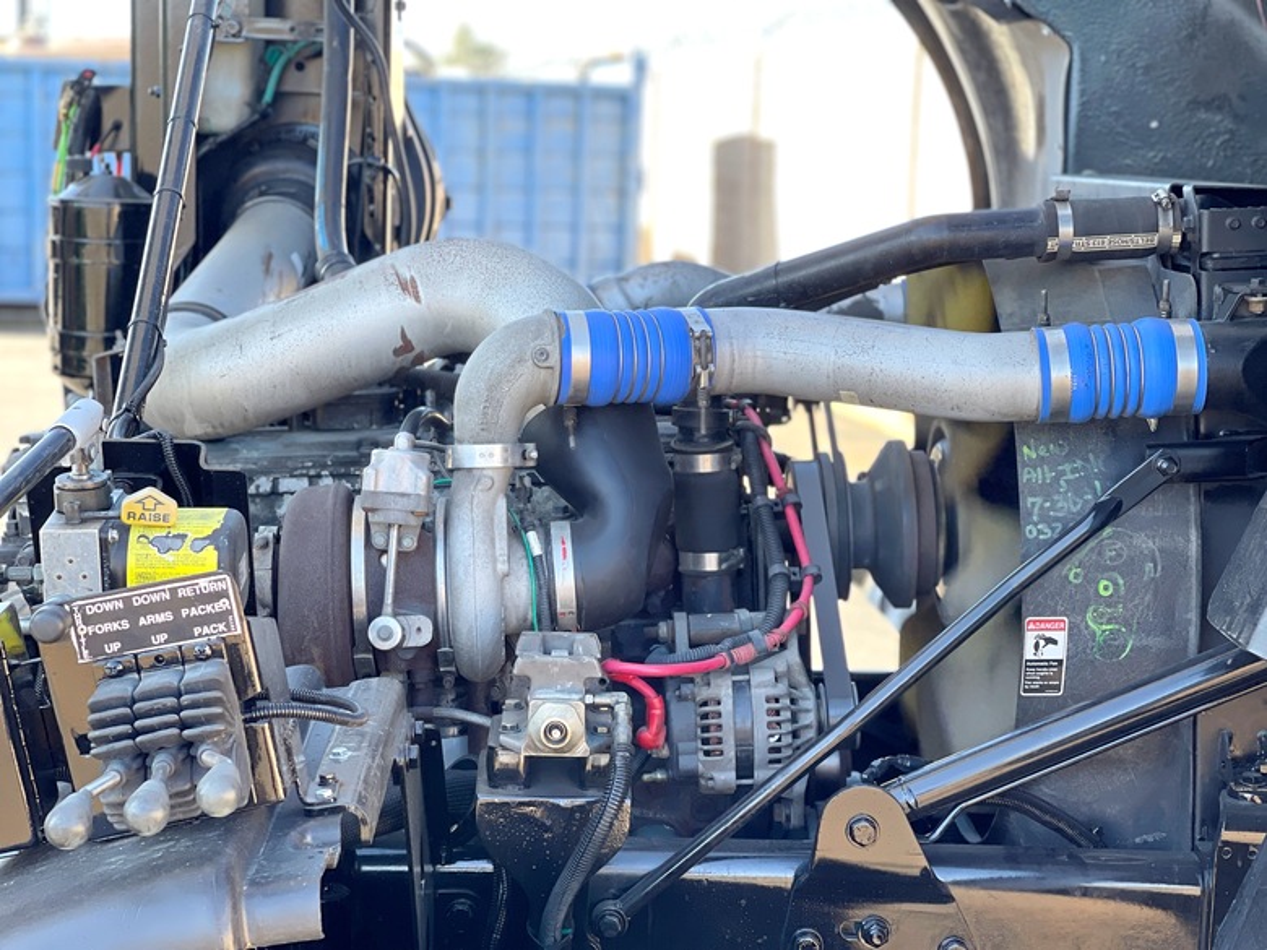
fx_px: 2343
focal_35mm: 64
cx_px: 634
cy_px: 475
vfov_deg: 22.9
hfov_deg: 30.3
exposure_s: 1/121
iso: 32
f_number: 2.2
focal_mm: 7.5
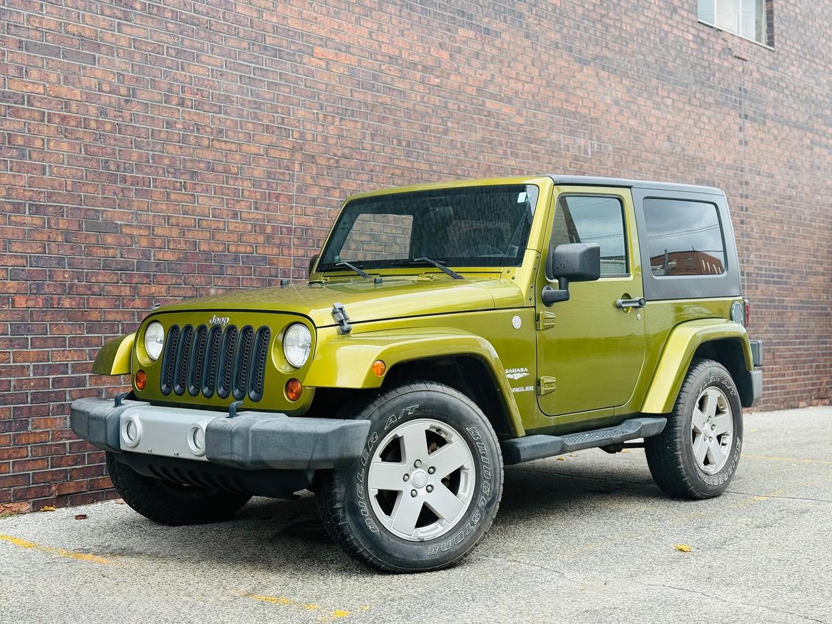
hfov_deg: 39.7
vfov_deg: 30.3
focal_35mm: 48
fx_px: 1154
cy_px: 312
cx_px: 416
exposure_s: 1/169
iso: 160
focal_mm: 6.76
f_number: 1.78
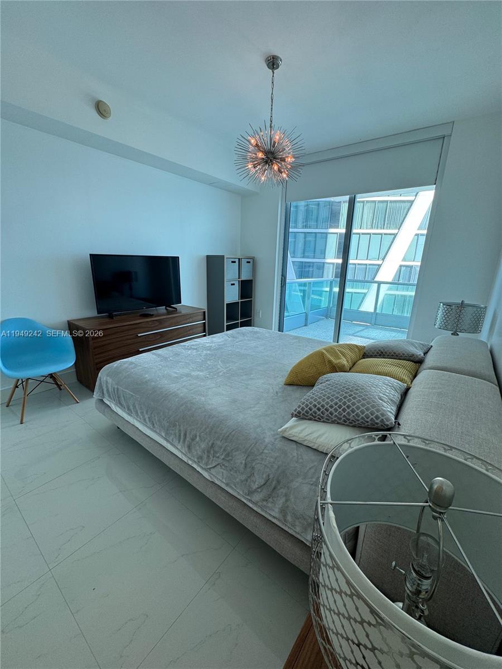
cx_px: 251
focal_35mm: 14
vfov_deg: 102.1
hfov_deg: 85.7
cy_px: 334
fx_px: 271
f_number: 2.2
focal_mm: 2.22
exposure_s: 1/120
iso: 64
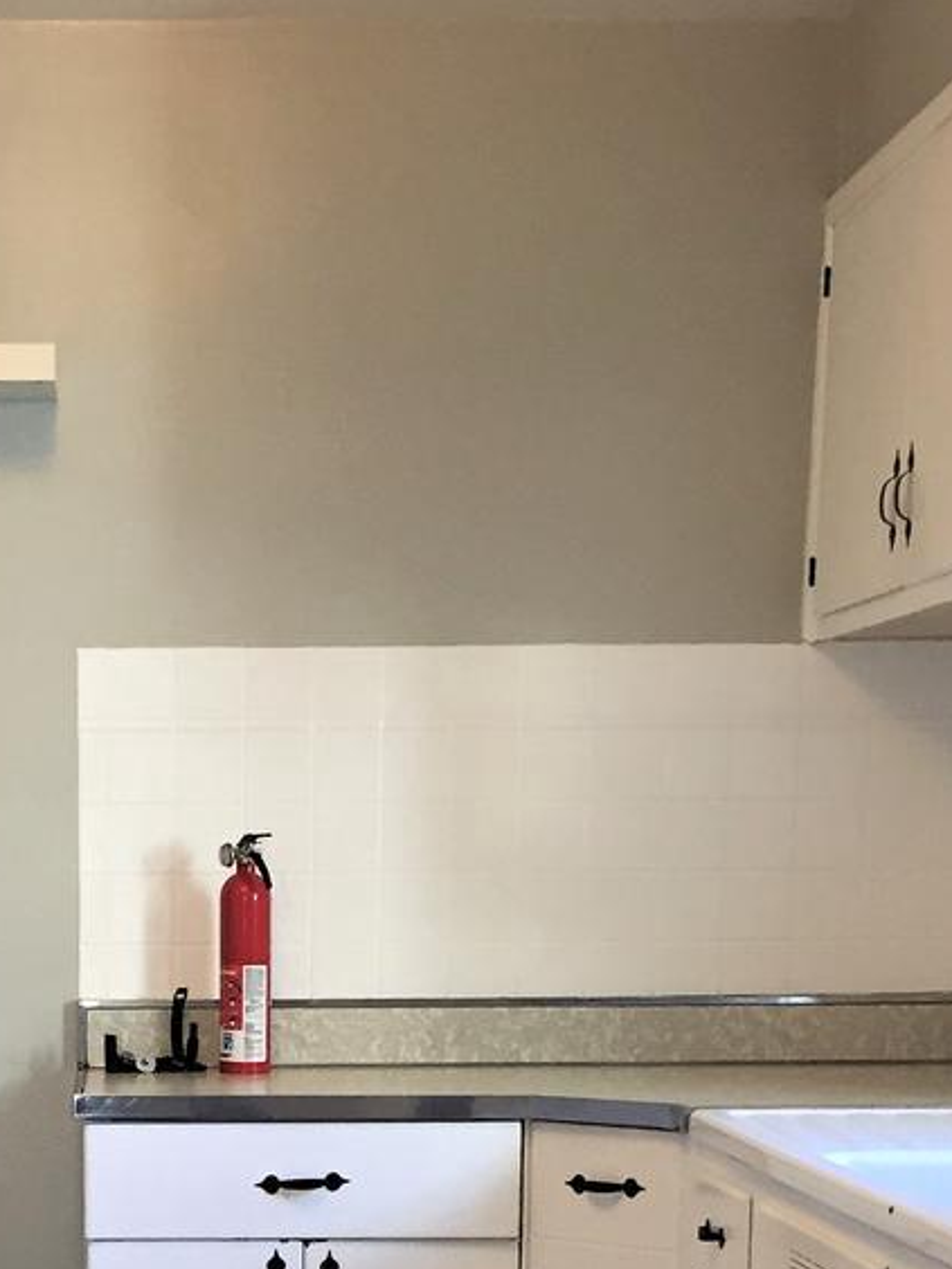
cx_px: 115
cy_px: 1422
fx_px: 2897
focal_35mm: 79
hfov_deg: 18.4
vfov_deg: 23.1
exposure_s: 1/30
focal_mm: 4.15
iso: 100
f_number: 2.2
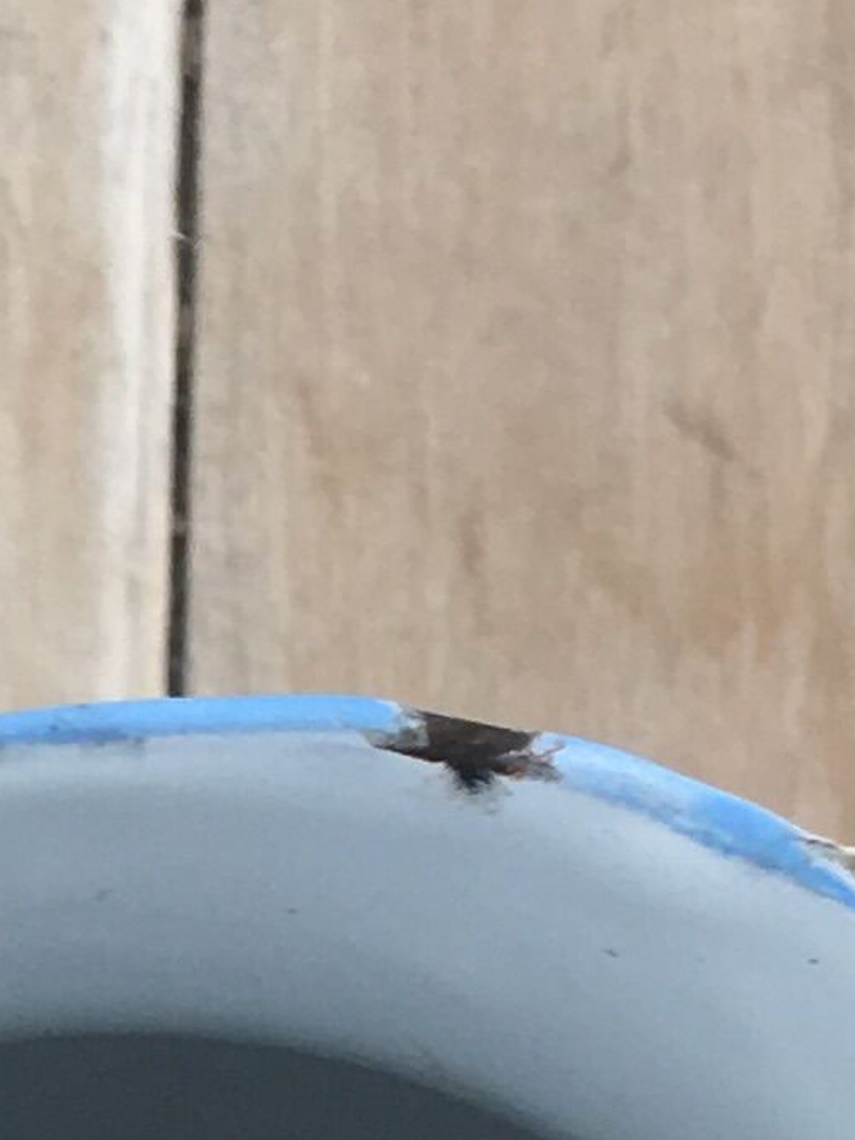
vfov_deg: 10.7
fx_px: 5697
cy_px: 2052
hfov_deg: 8.5
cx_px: -170
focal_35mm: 173
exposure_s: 1/50
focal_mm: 4.15
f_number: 2.2
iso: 25
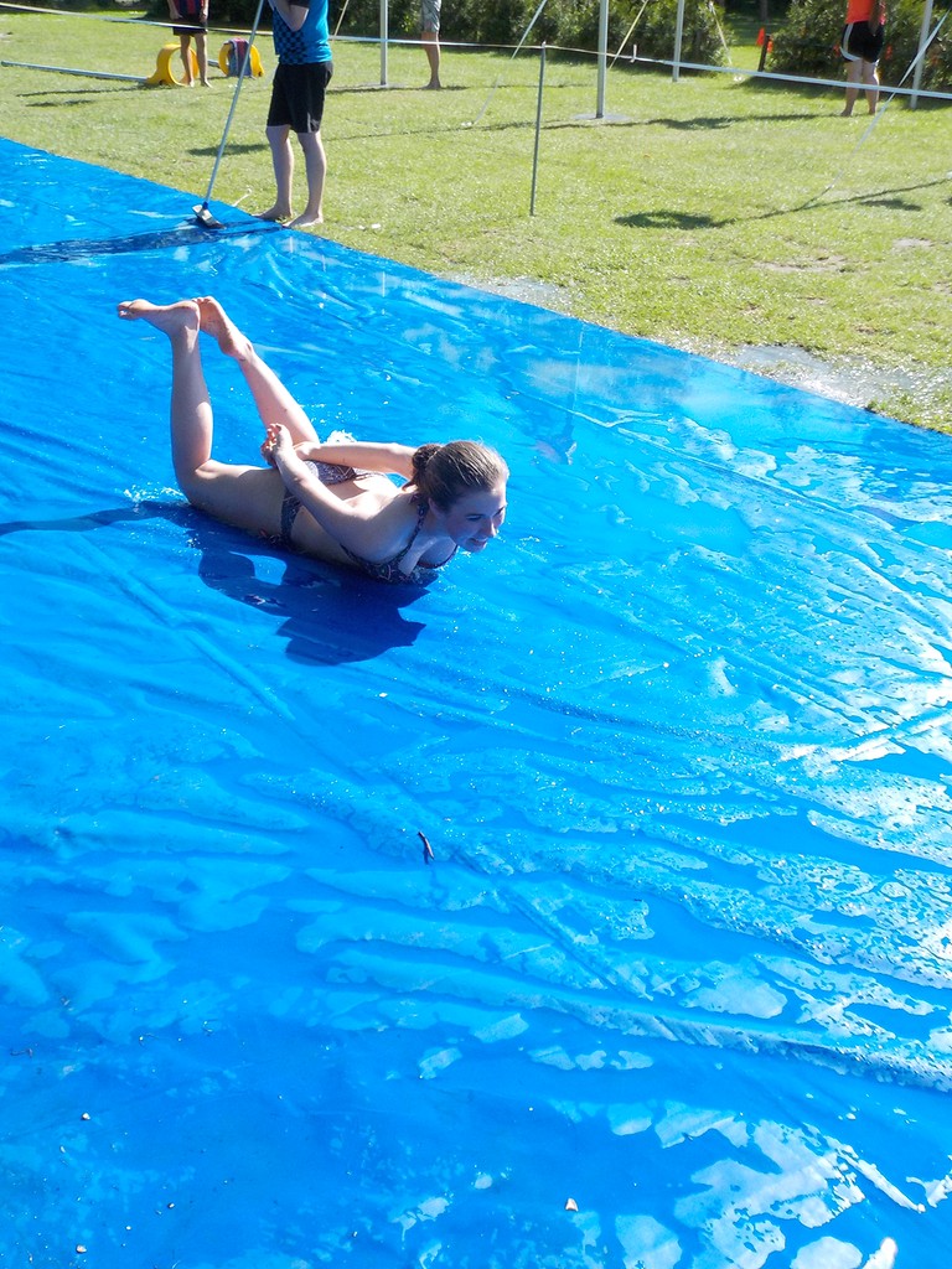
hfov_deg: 37.7
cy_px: 634
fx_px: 1393
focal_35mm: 38
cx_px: 476
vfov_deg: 49.0
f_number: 3.7
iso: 125
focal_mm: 5.2
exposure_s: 1/500
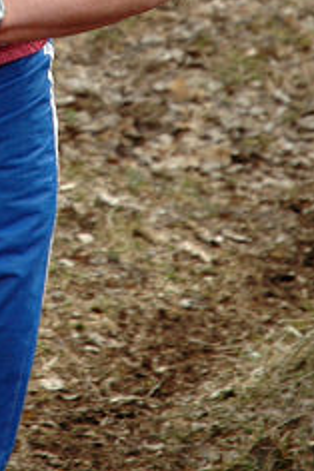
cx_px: -97
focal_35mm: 356
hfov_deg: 3.8
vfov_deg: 5.7
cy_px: -186
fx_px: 4664
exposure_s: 1/500
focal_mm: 70
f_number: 4.5
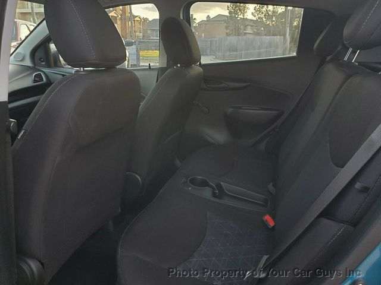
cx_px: 190
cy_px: 142
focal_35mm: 26
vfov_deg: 53.1
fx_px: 286
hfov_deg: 67.3
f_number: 2.4
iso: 320
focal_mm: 4.3
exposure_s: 1/120
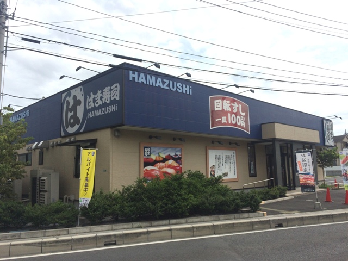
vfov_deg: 48.2
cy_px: 130
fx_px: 292
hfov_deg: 61.7
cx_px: 174
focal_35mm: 29
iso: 32
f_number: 2.2
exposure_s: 1/3165
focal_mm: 4.15
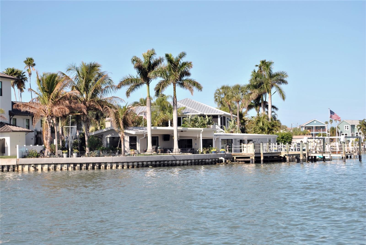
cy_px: 122
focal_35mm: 82
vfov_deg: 16.6
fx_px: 839
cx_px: 183
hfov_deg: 24.6
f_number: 8
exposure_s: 1/250
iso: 100
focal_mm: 55
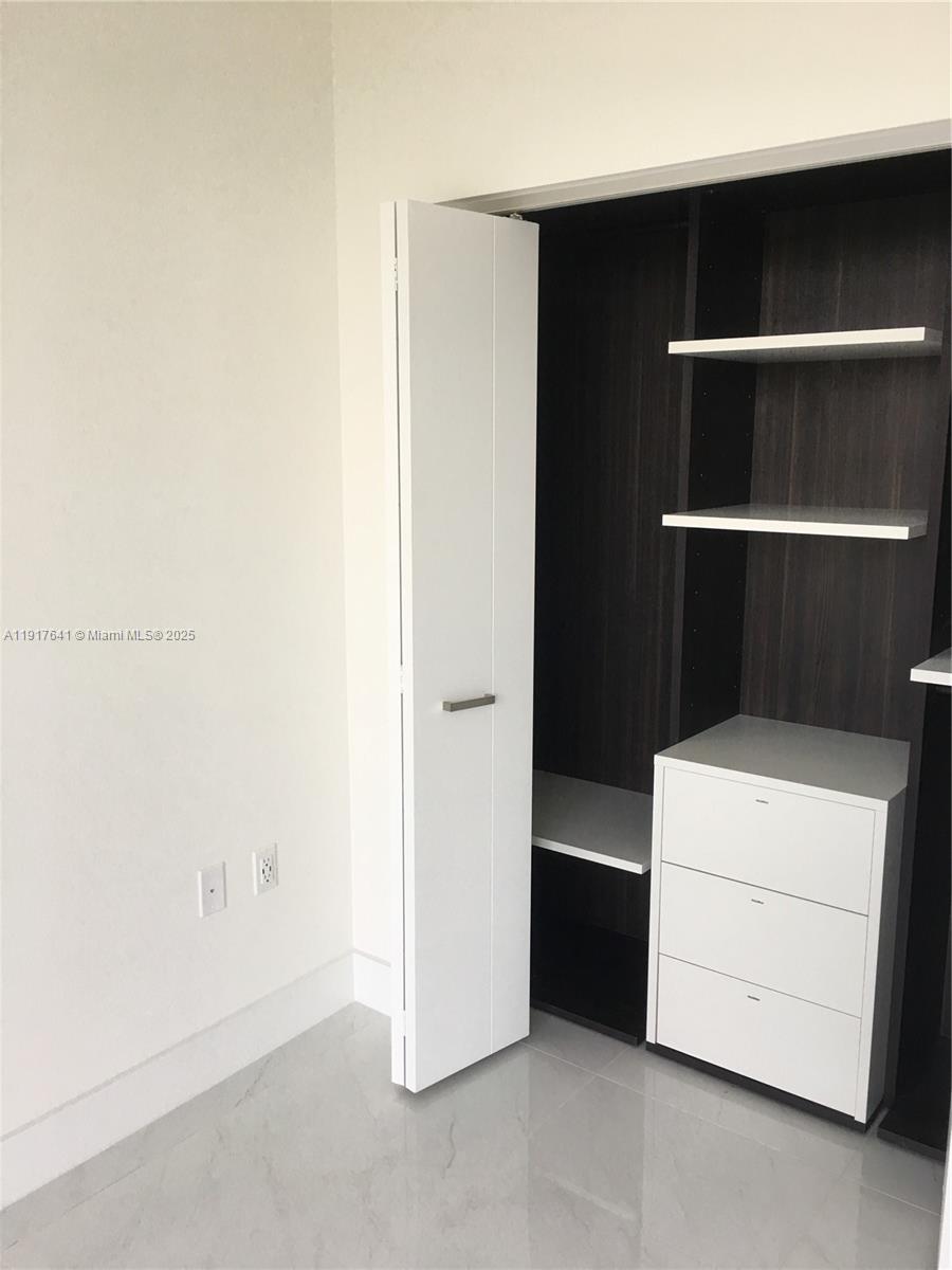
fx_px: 1063
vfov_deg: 61.7
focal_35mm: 29
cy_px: 635
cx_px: 476
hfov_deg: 48.2
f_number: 2.2
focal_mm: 4.15
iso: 25
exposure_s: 1/30
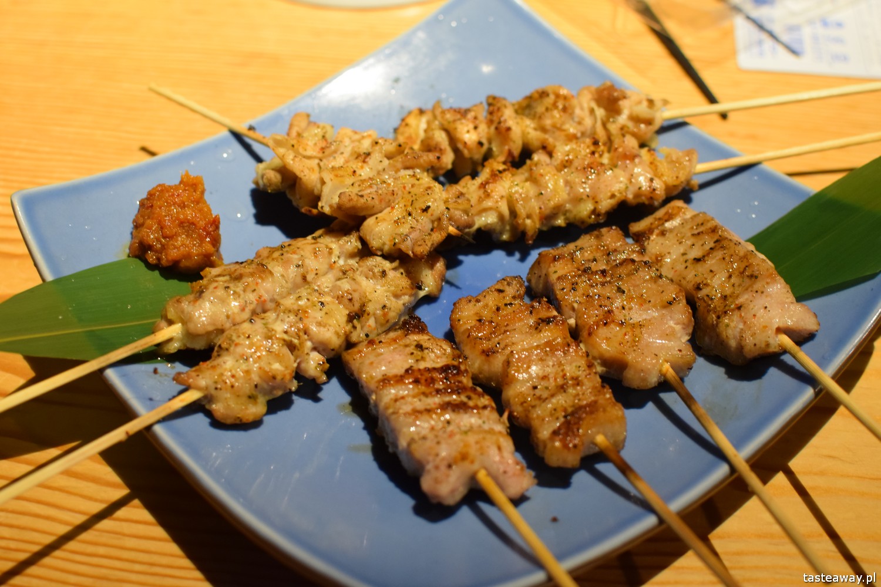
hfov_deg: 37.9
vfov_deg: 25.8
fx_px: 1285
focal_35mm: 52
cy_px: 294
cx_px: 440
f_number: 4.5
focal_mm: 35
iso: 1250
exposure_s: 1/30
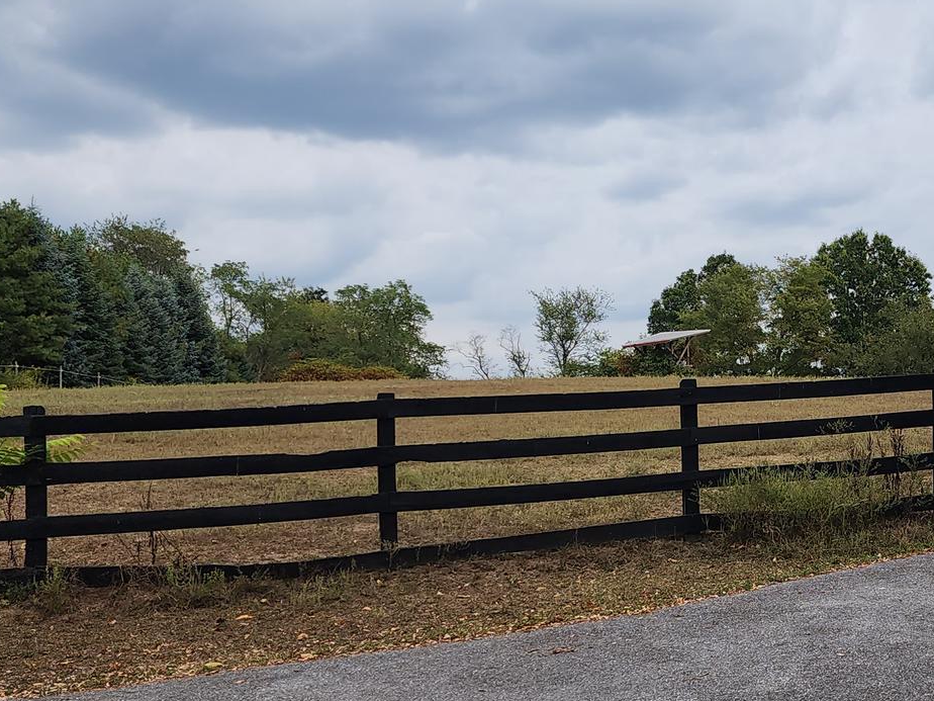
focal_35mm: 51
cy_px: 413
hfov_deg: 36.2
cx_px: 749
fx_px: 1376
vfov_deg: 28.5
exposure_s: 1/619
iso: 12
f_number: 1.8
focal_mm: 6.4
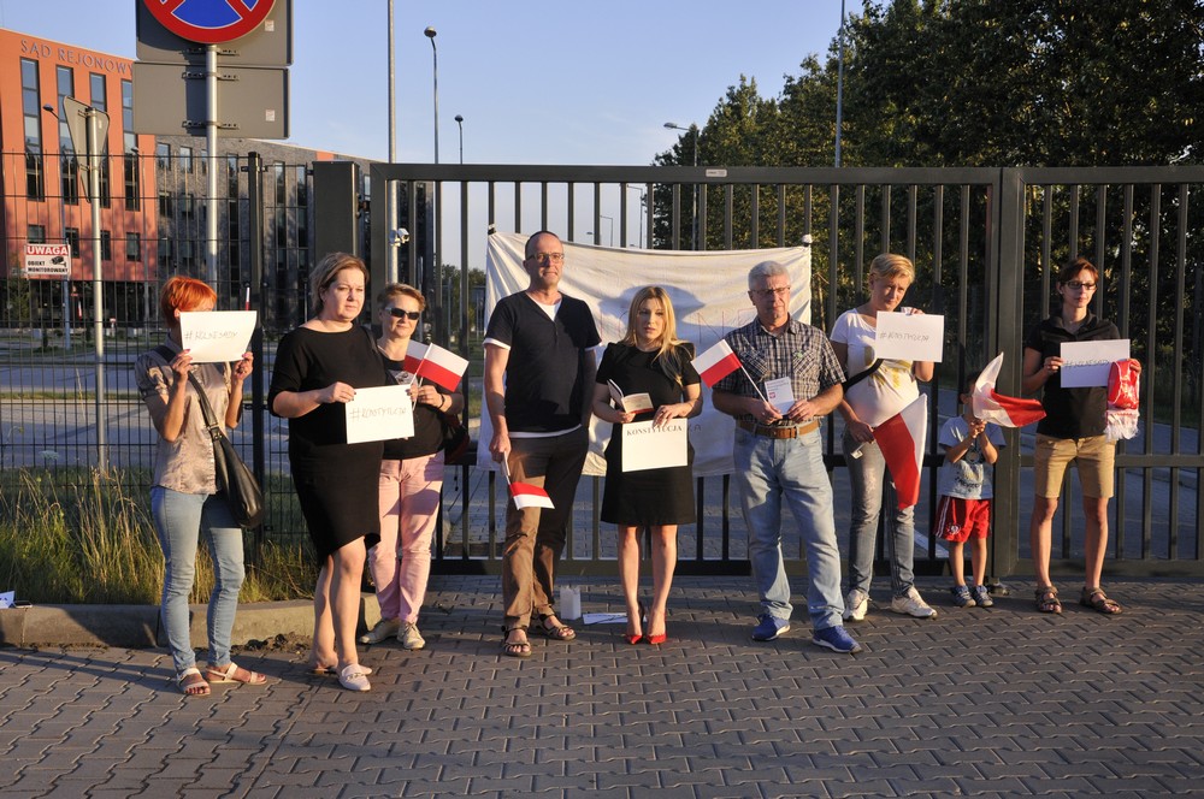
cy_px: 400
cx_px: 602
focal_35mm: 42
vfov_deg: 31.8
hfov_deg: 46.5
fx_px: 1403
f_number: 5.6
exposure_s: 1/800
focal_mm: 28
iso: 500
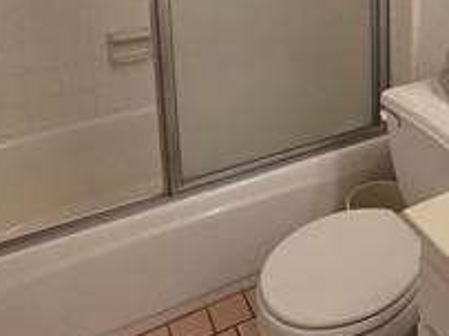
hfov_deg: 41.7
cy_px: -62
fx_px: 531
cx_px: 414
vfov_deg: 30.2
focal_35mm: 41
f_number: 1.9
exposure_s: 1/120
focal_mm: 2.2
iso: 160
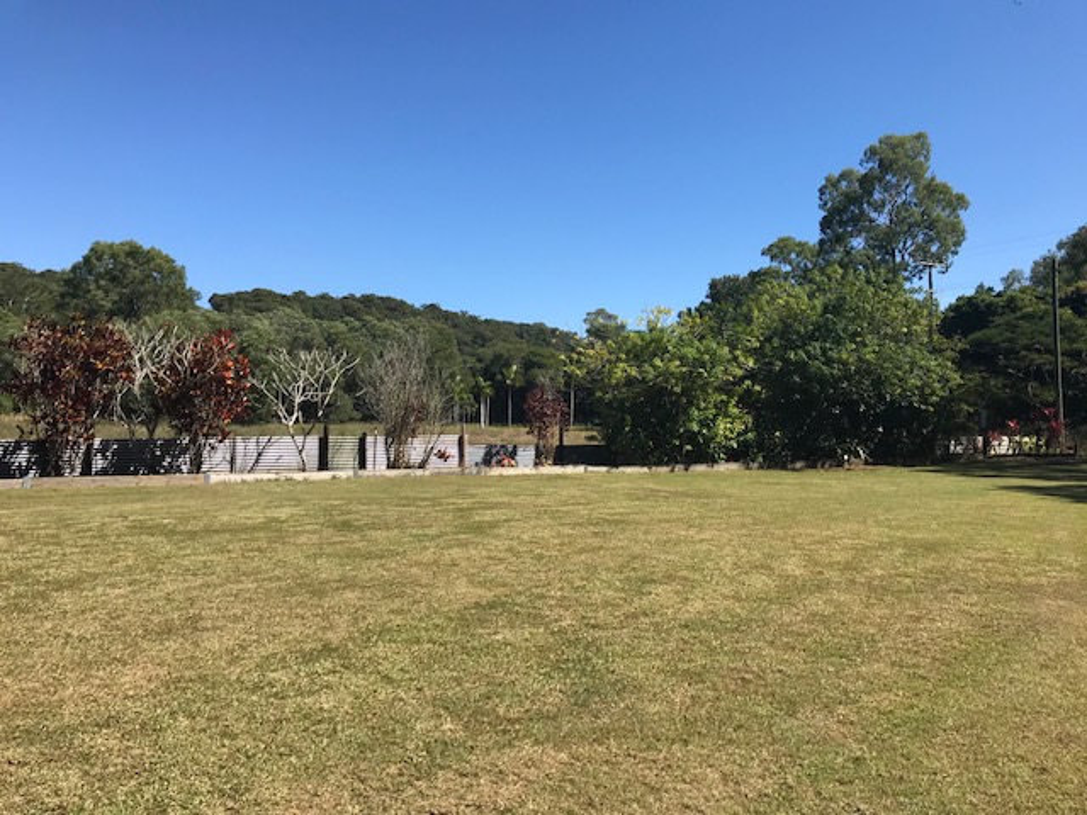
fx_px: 879
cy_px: 408
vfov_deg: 49.7
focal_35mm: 28
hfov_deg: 63.4
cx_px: 544
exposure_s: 1/1880
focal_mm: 3.99
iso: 20
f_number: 1.8
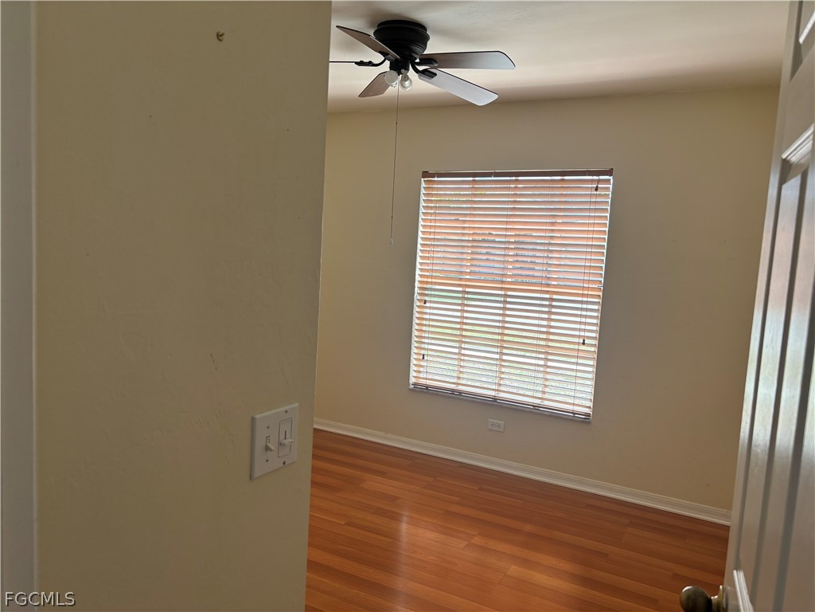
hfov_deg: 67.3
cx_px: 408
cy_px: 306
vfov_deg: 53.1
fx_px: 612
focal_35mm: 26
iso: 50
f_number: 1.6
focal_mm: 5.96
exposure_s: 1/198
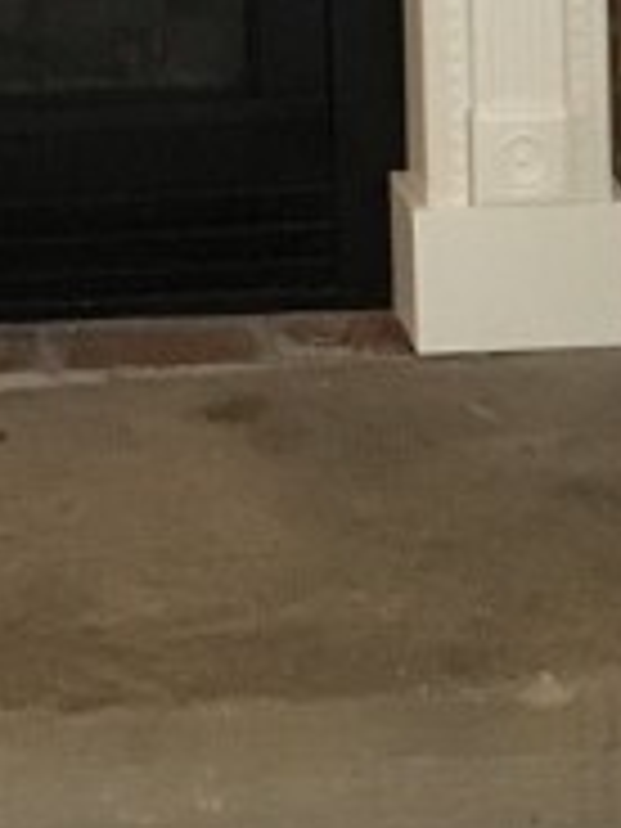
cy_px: -729
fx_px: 2894
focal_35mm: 121
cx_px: -153
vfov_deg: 14.1
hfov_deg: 11.9
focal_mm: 4.15
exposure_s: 1/17
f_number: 2.2
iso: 320
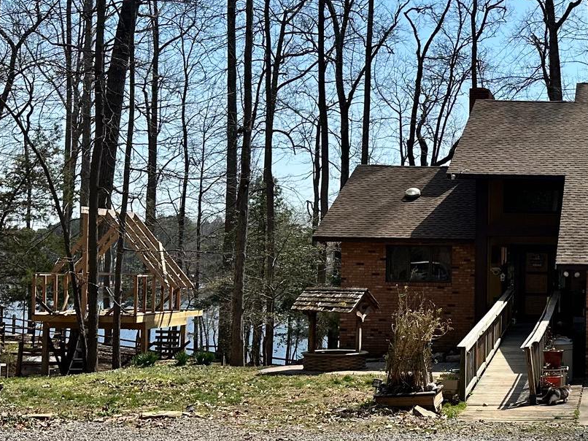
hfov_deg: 29.3
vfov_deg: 24.0
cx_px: 610
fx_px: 1036
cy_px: 242
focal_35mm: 61
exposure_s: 1/5000
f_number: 1.78
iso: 80
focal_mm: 6.86
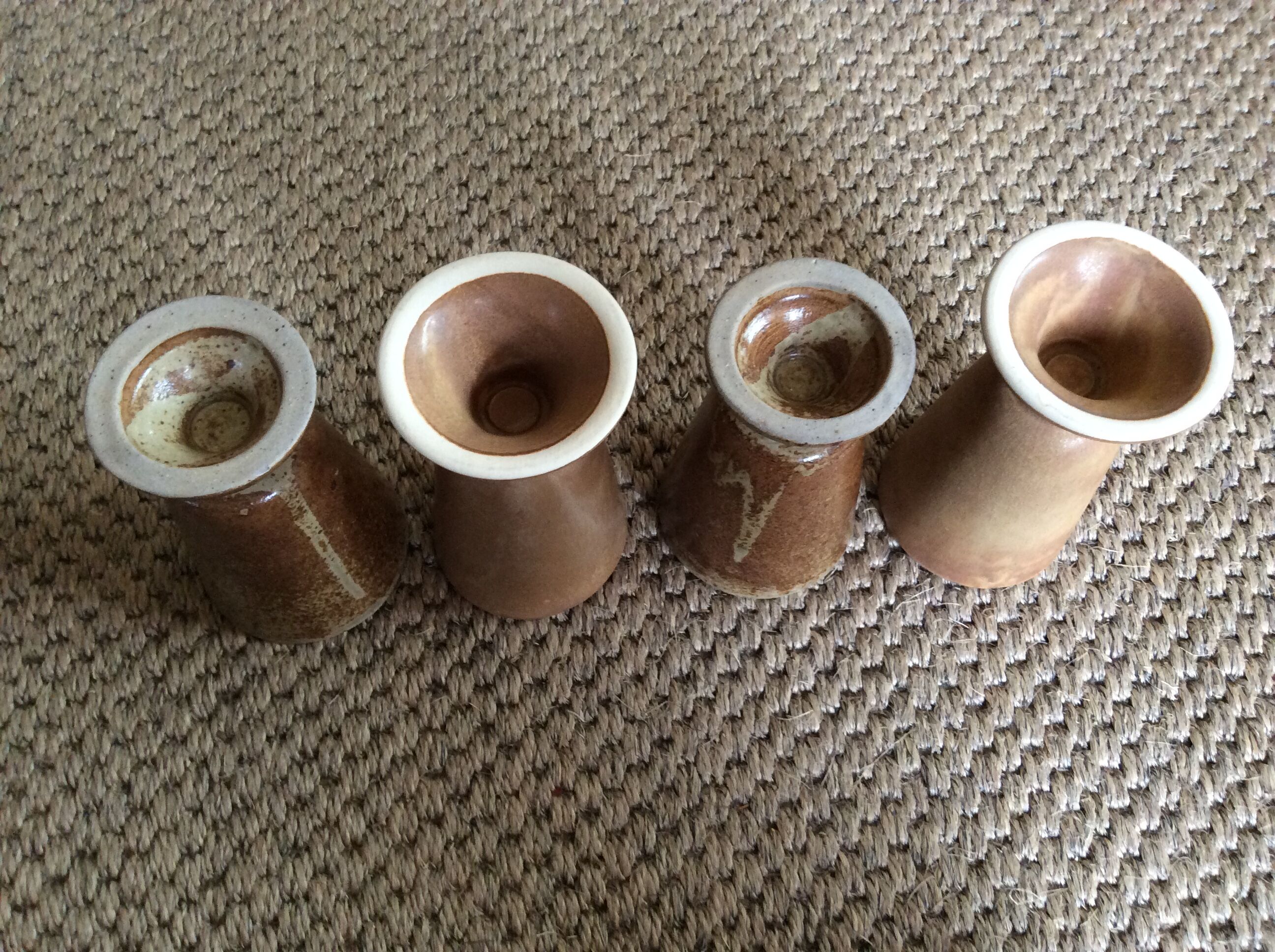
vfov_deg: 44.1
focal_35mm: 32
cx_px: 638
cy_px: 476
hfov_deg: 56.9
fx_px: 1177
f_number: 2.4
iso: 160
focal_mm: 3.3
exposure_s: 1/25
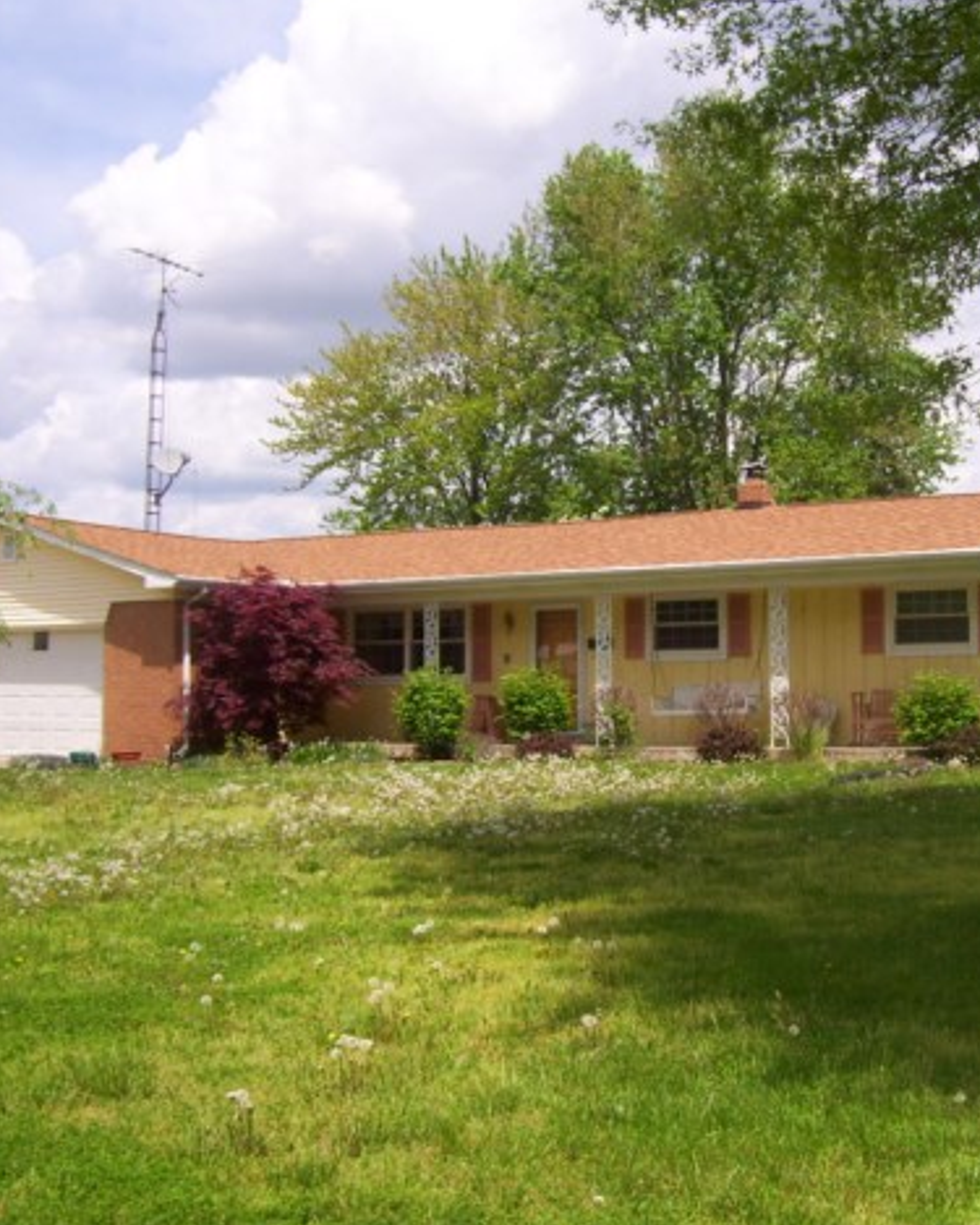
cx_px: 685
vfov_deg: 38.8
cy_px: 603
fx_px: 1741
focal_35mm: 48
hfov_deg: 31.1
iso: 80
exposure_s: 1/500
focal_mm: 6
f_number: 4.8
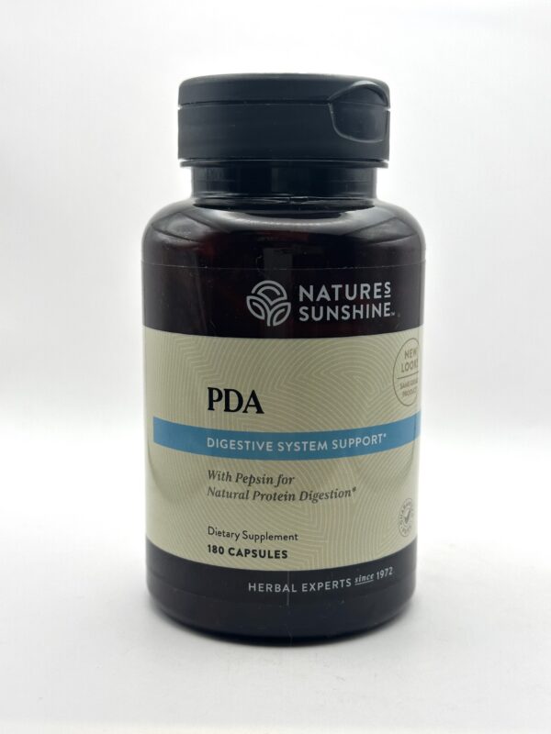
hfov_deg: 30.3
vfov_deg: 39.7
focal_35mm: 48
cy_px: 367
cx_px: 276
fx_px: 1019
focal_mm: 6.86
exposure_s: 1/246
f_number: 1.78
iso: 50
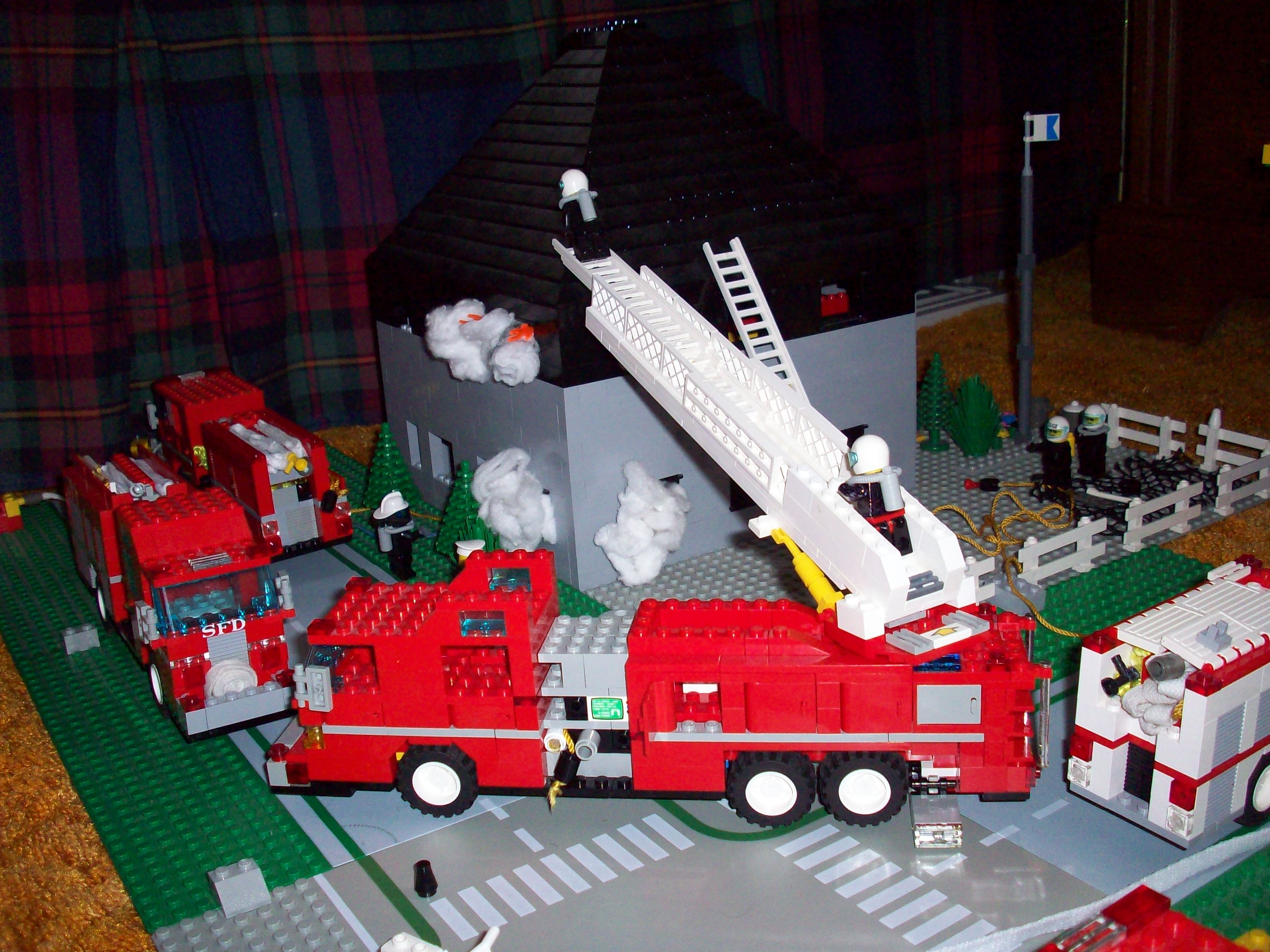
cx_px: 635
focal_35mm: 37
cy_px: 476
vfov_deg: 38.7
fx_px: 1357
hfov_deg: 50.1
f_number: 2.8
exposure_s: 1/64
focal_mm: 6.2
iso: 160
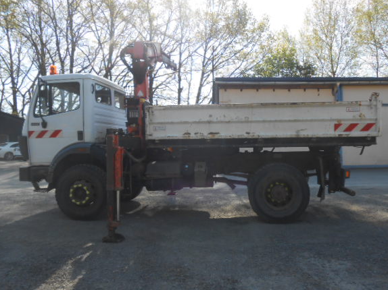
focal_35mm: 29
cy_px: 150
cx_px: 210
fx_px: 325
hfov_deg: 61.6
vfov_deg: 48.2
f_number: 3.5
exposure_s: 1/500
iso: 80
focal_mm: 4.6
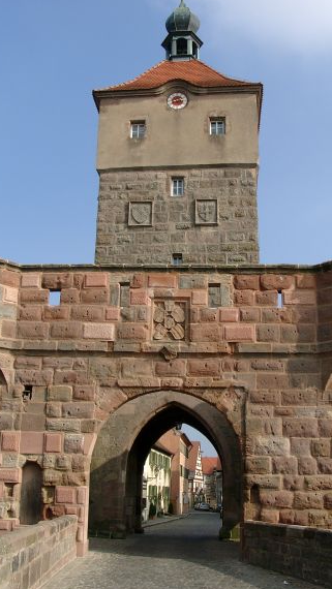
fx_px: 610
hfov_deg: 30.5
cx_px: 169
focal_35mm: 39
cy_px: 301
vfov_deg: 51.6
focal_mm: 7.13
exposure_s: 1/675
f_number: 4
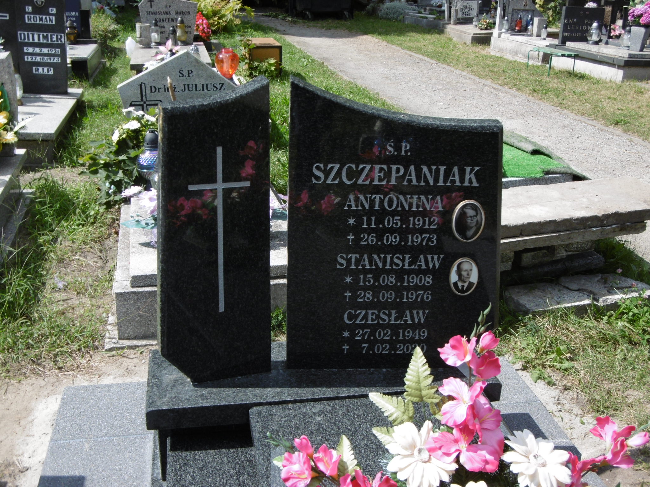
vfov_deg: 33.6
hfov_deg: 43.9
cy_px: 244
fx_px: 807
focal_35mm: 43
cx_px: 325
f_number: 3.8
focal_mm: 7.7
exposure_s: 1/640
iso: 100
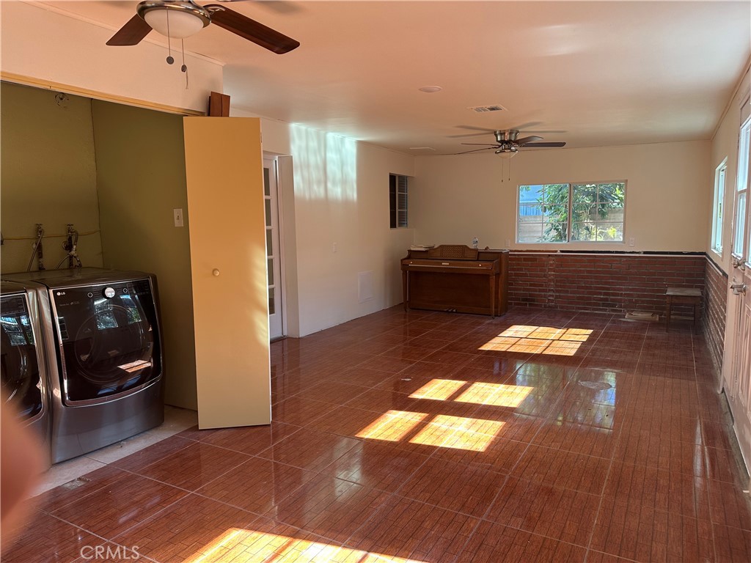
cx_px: 376
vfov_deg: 56.8
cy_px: 282
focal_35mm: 24
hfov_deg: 71.6
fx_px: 521
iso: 100
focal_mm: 6.86
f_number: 1.78
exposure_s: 1/121
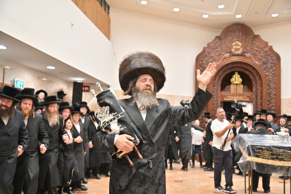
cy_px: 97
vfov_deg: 38.9
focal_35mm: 34
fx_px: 275
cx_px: 146
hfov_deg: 55.8
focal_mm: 34
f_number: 4
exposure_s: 1/200
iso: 1600
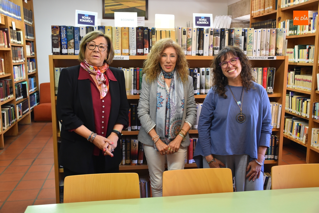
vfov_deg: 36.9
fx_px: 319
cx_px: 160
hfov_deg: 53.1
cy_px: 106
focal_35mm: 36
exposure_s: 1/60
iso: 900
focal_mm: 24
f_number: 3.8
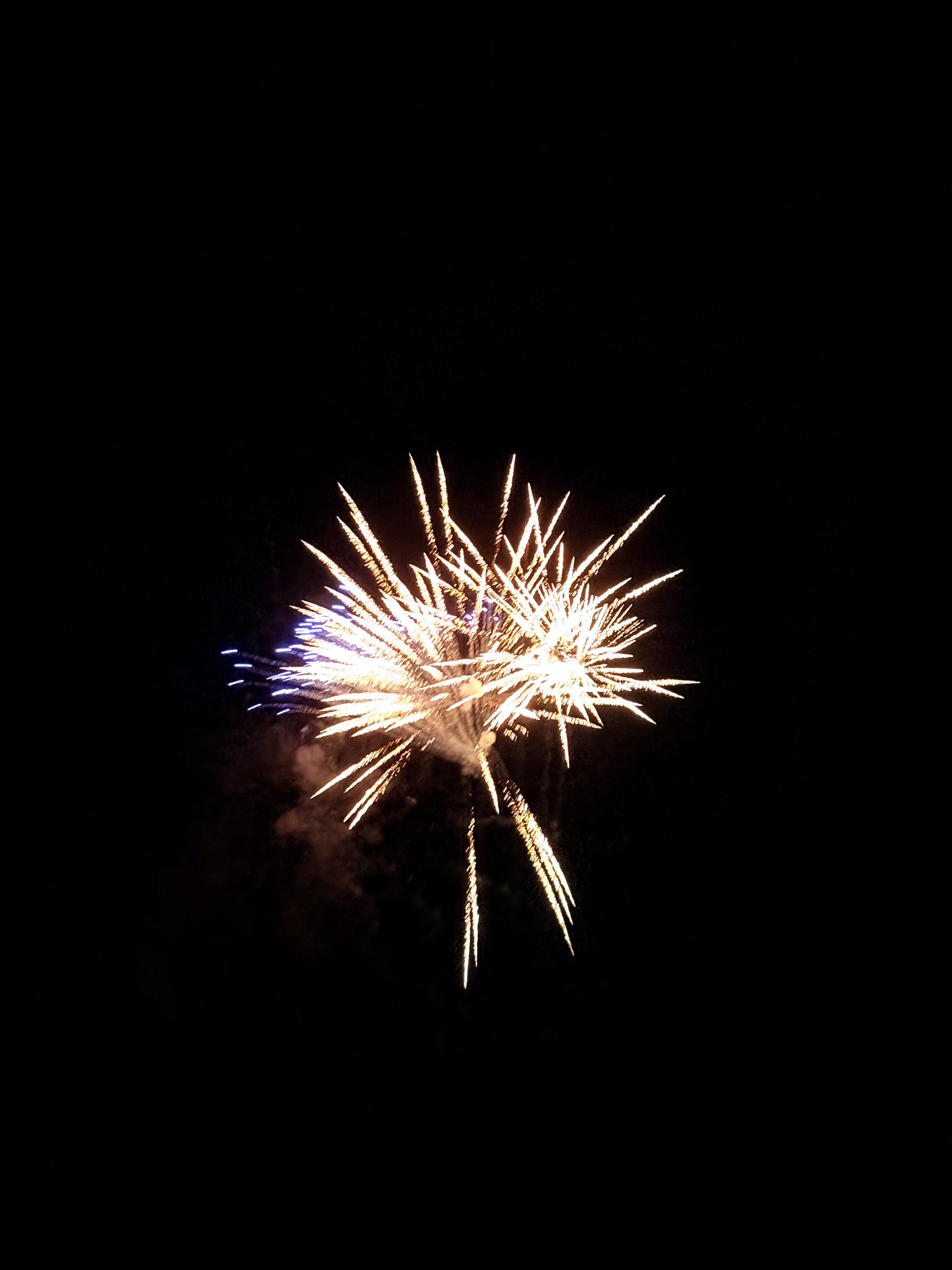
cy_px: 635
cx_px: 476
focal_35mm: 52
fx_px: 1907
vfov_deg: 36.8
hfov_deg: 28.0
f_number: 1.6
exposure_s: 1/17
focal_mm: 5.96
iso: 800
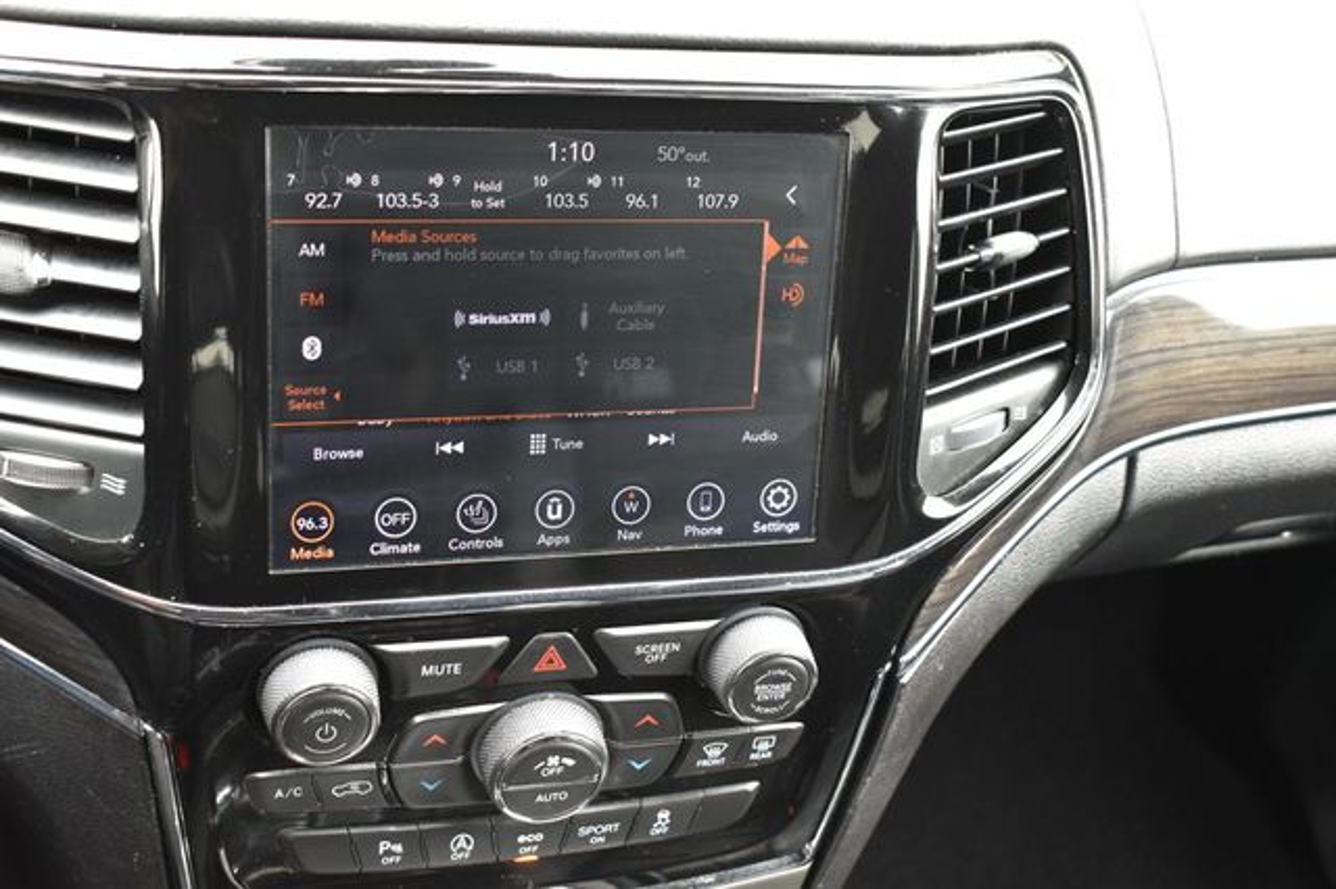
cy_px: 444
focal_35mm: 51
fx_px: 1892
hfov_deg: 38.9
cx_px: 668
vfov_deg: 26.5
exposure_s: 1/15
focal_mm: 34
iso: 1600
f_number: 5.6
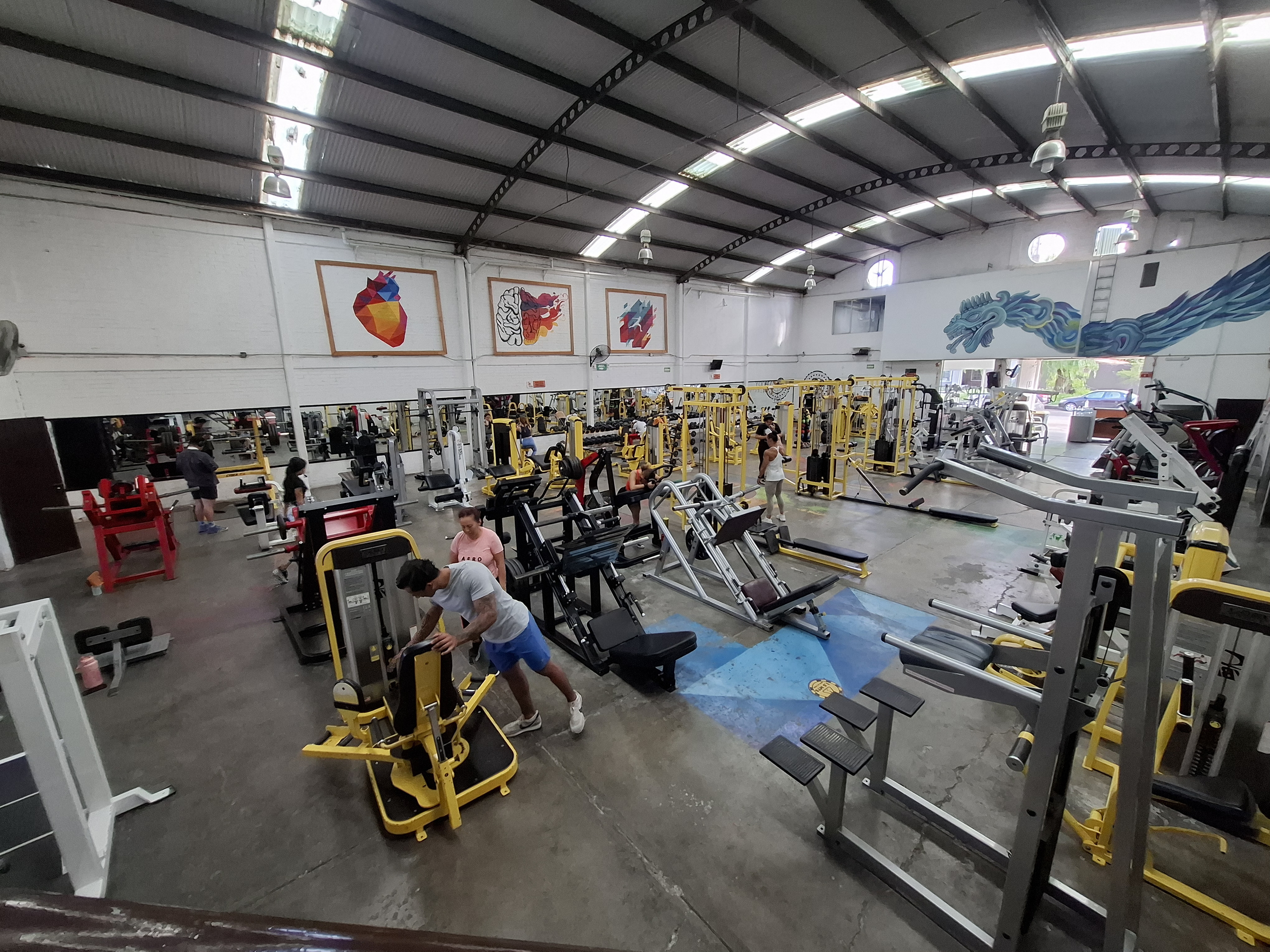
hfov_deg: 106.2
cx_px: 635
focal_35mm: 13
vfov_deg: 89.9
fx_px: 477
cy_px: 476
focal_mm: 1.74
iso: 200
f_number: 2.2
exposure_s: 1/40
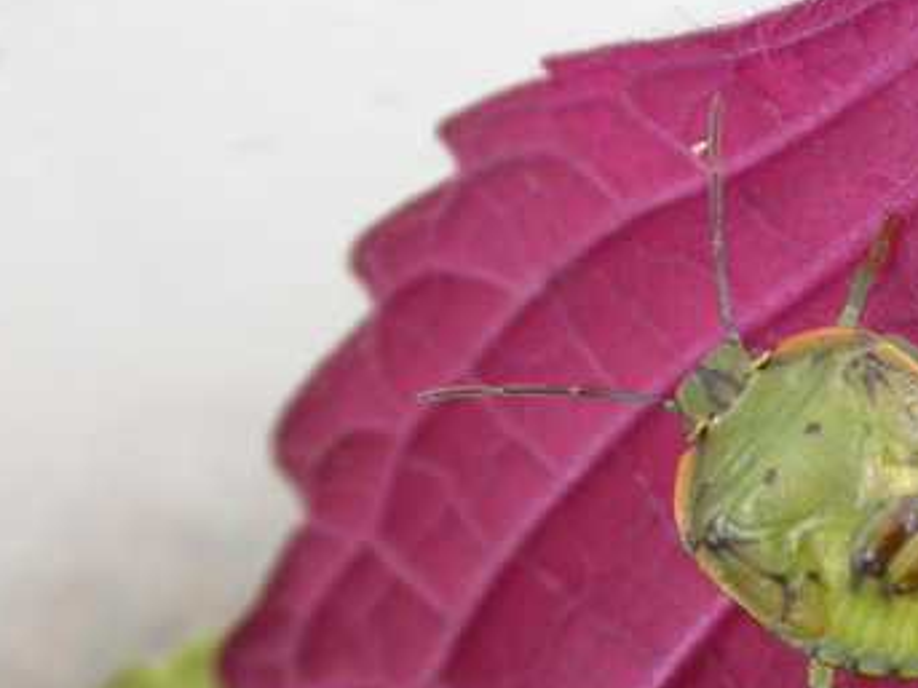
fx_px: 4454
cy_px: 487
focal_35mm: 168
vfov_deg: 8.8
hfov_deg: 11.6
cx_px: 1038
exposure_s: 1/71.5
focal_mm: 14.9
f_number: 3.8
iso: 100
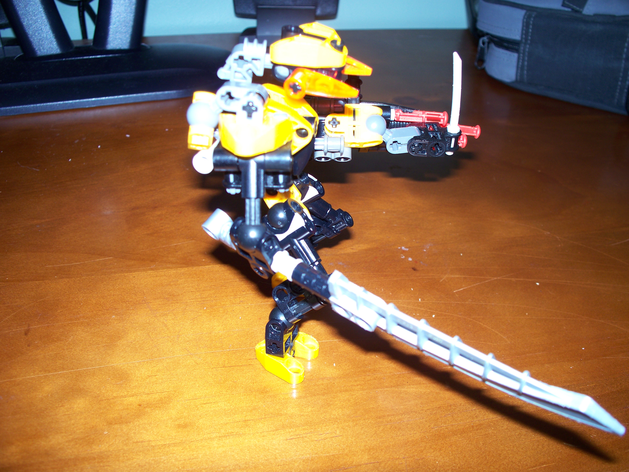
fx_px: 654
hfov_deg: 51.4
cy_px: 236
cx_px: 314
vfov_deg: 39.7
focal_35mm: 36
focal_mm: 7.54
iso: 64
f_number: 2.8
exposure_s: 1/60
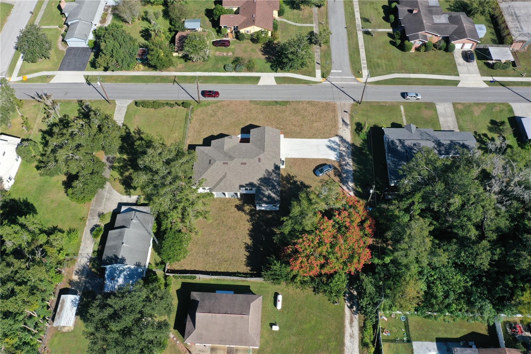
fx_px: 413
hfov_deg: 65.5
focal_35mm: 28
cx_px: 266
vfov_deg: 46.4
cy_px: 177
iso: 100
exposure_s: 1/400
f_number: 5.6
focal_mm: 10.26
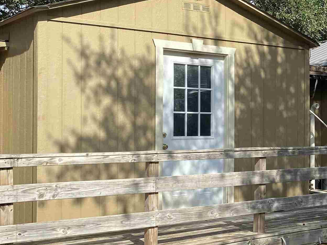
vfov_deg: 22.9
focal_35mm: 64
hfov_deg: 28.3
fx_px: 605
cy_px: 120
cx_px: 331
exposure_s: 1/1996
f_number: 1.8
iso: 32
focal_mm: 4.25
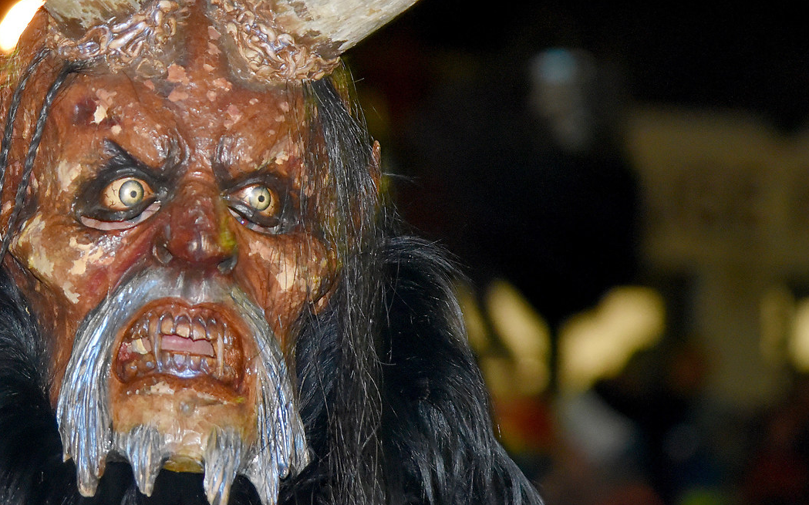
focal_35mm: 280
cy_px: 102
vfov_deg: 4.7
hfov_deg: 7.5
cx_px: 66
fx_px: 6172
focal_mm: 120
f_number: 4
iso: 3200
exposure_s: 1/60
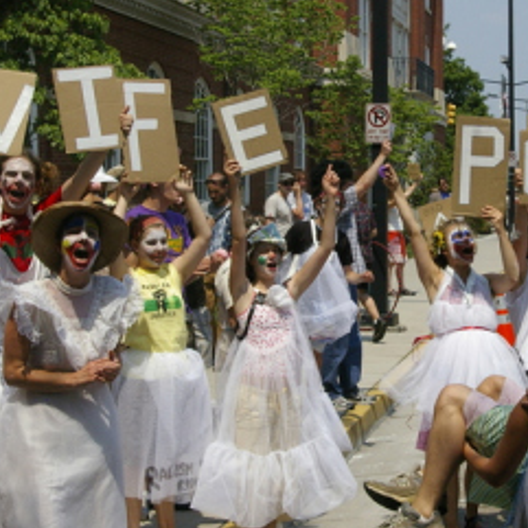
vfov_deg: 21.1
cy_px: 192
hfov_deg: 21.0
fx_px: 1413
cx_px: 390
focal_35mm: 82
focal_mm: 31
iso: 800
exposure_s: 1/1500
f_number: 9.5
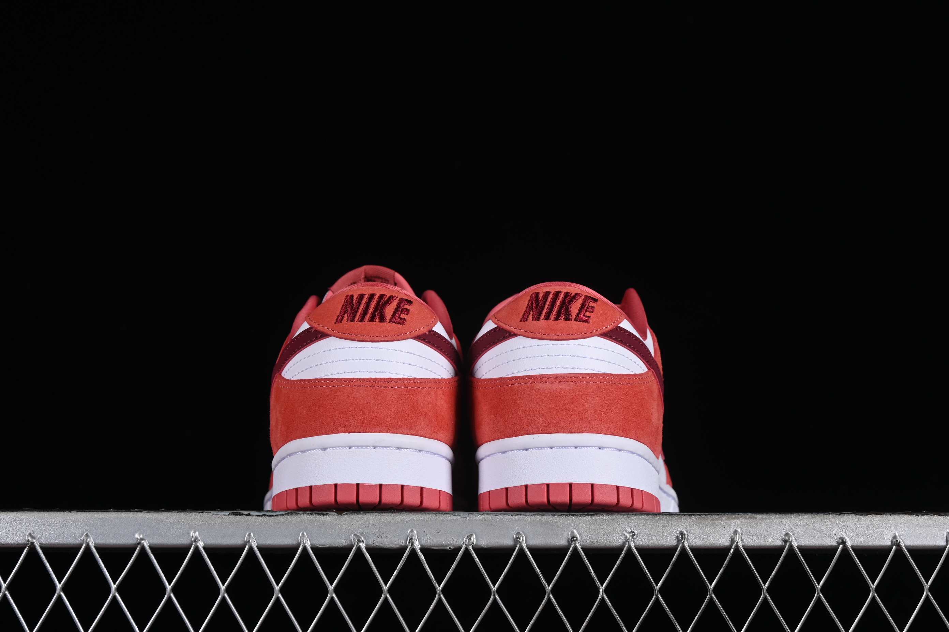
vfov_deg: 18.2
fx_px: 1977
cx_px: 474
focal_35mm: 75
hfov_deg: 27.0
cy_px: 316
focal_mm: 50
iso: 160
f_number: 8
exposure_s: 1/80
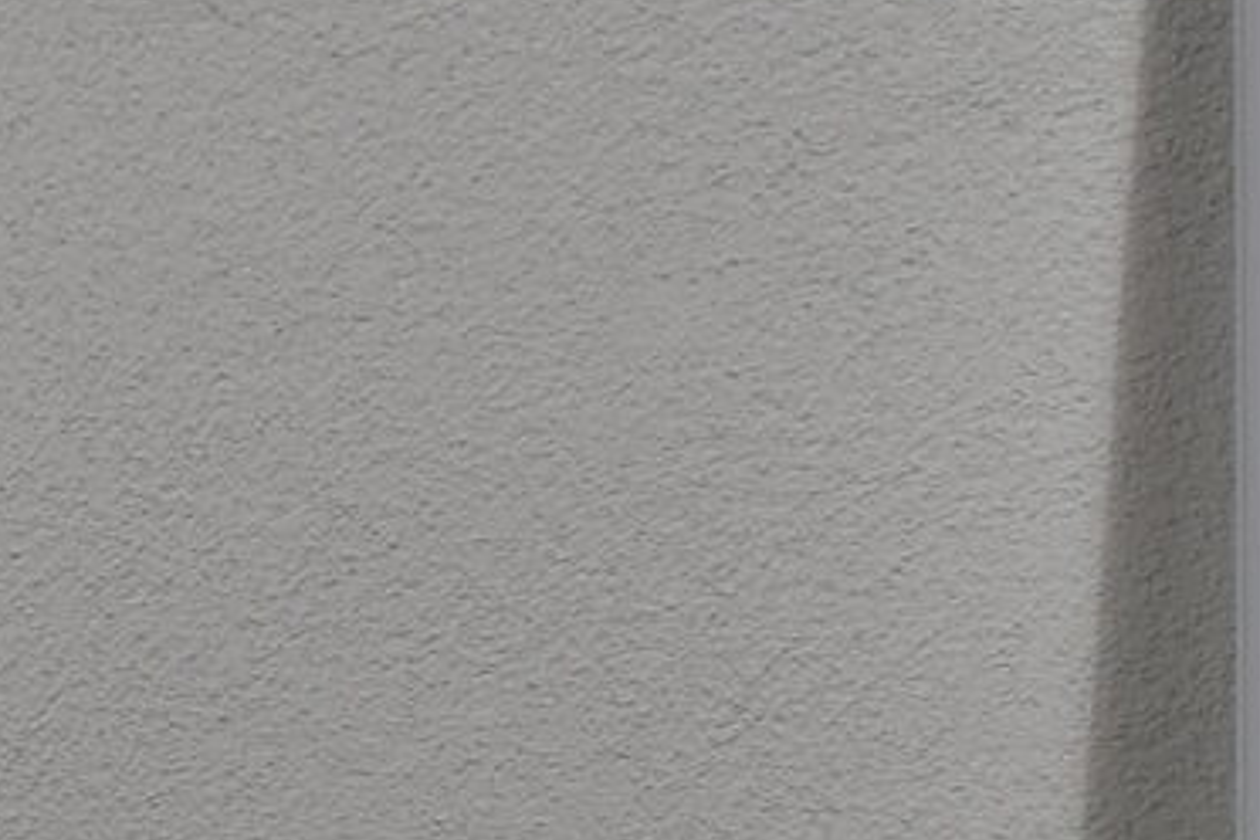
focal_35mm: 186
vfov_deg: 7.2
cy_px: 1404
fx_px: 6509
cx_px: -129
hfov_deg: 10.9
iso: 220
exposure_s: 1/125
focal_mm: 18
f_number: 5.6
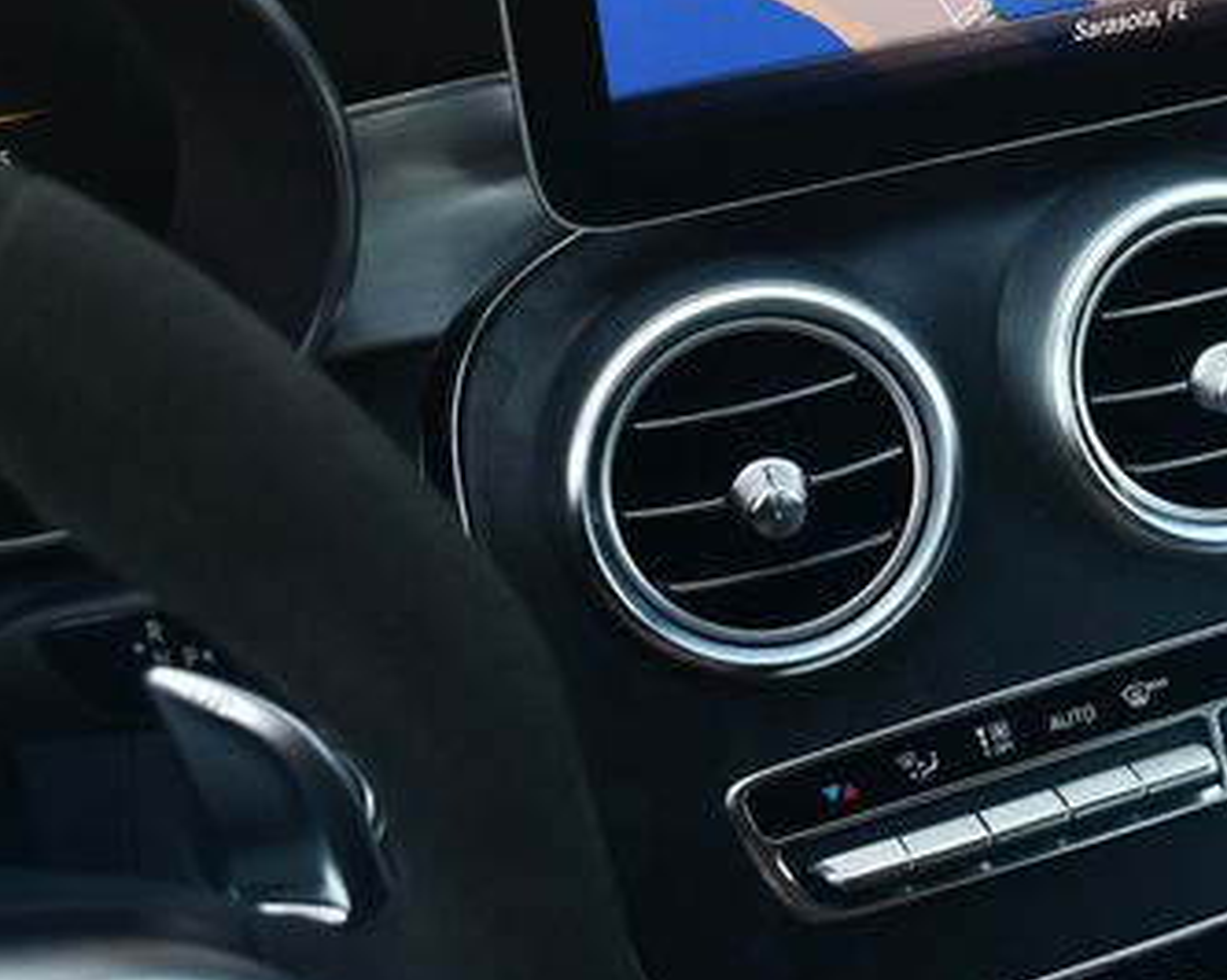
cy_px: 221
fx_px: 2359
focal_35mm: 65
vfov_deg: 23.2
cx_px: 1113
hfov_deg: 28.0
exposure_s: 1/250
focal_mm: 18
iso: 640
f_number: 3.5
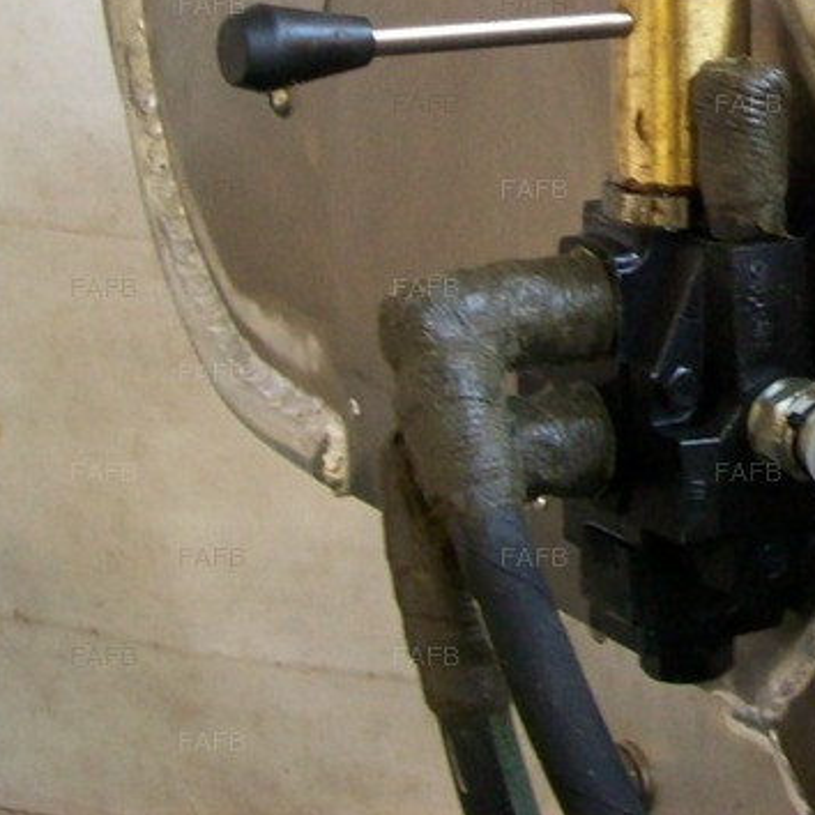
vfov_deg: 18.2
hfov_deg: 17.8
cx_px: 1011
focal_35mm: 92
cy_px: -67
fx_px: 2451
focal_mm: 6
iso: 160
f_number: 2.7
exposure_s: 1/10.3
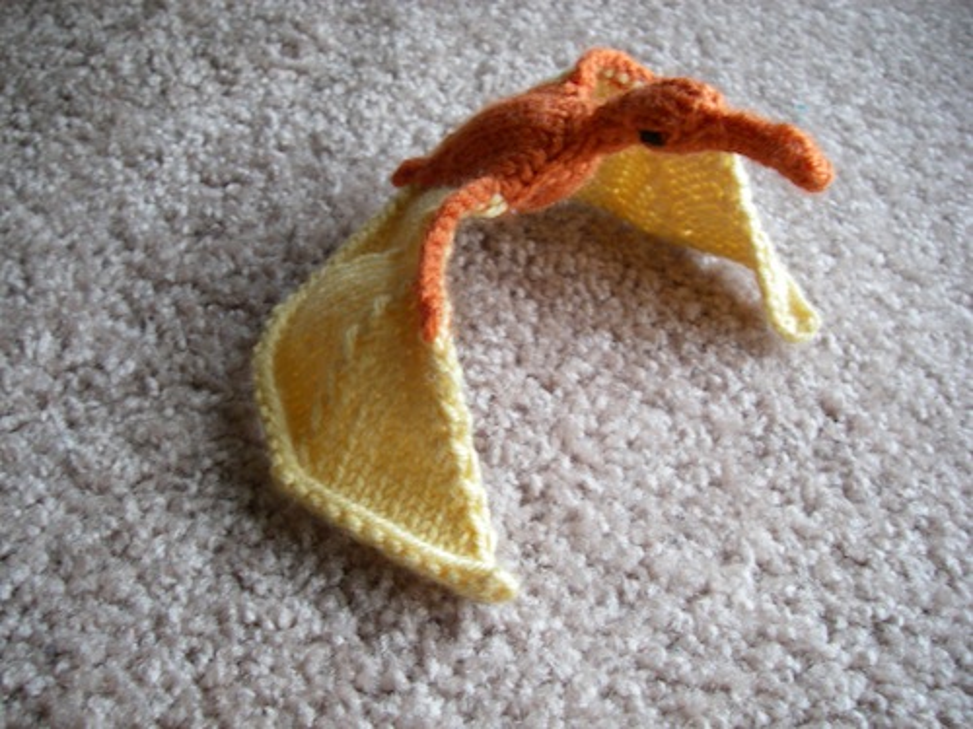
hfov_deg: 49.0
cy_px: 364
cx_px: 486
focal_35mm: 38
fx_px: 1068
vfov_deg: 37.7
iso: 200
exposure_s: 1/6
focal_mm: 6.3
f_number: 3.3
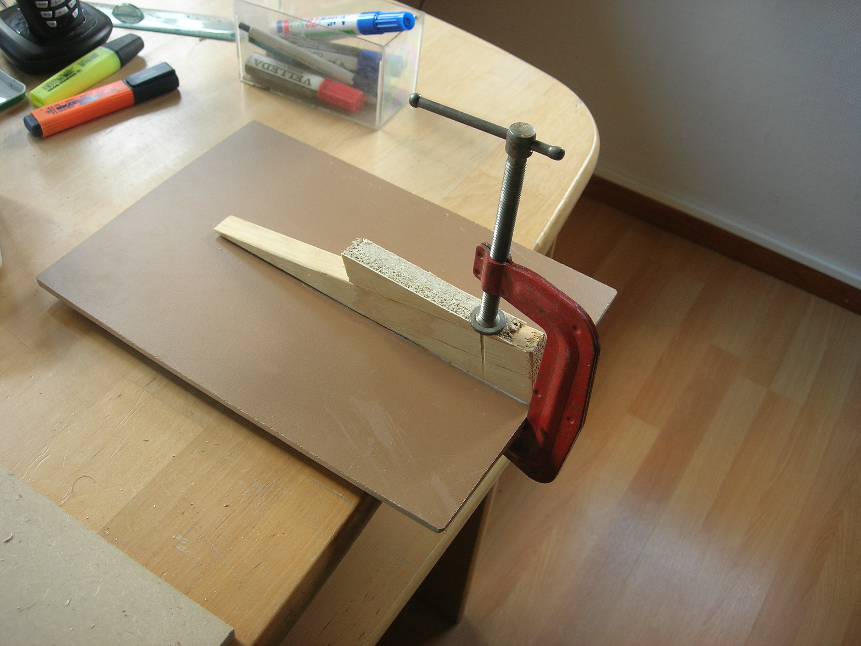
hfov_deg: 49.0
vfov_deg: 37.7
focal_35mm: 38
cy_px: 323
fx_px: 945
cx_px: 430
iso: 64
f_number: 2.8
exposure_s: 1/42
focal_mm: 7.8
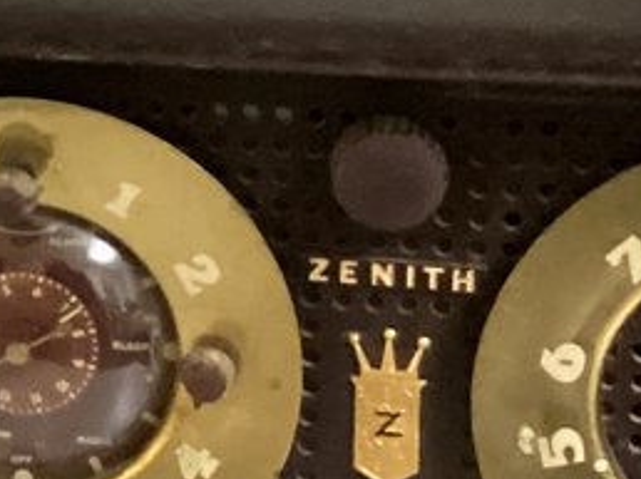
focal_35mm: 182
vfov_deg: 8.1
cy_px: -98
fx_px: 3367
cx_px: -637
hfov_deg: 10.1
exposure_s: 1/30
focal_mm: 3.3
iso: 640
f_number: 2.4
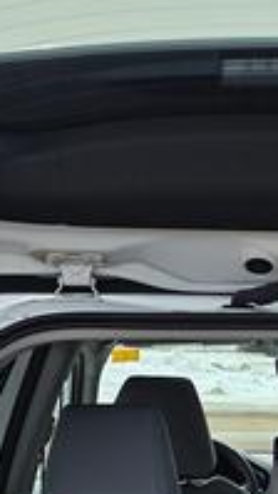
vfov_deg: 17.3
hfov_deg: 9.9
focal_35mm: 121
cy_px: 489
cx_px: 330
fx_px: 1585
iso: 40
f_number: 1.4
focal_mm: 6.5
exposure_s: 1/7939
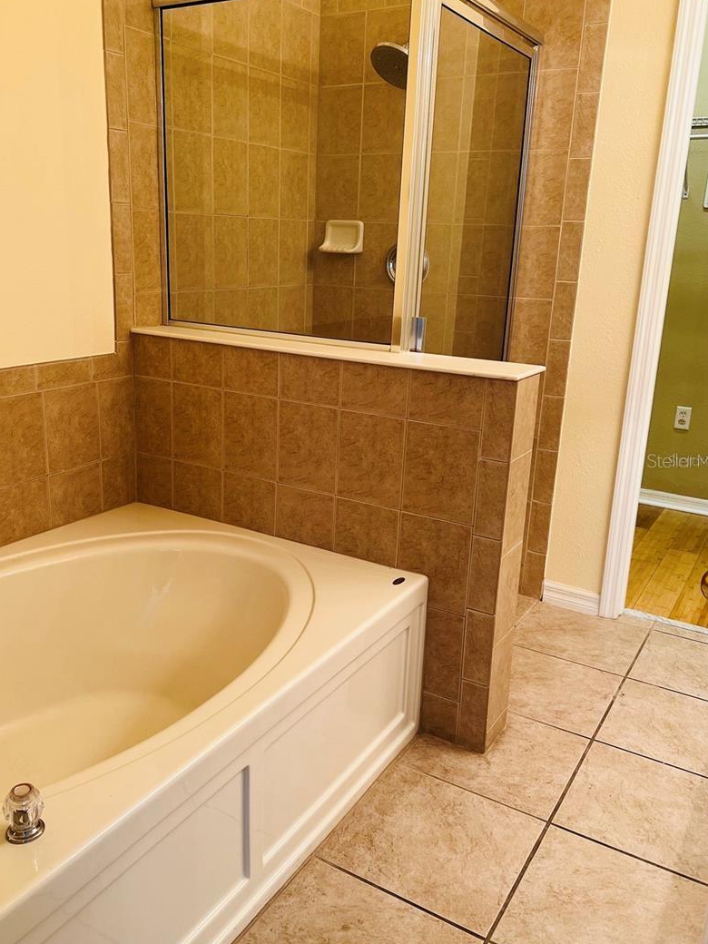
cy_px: 460
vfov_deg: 60.0
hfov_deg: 46.7
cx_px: 324
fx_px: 818
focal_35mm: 30
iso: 125
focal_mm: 5.7
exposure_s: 1/120
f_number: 1.5
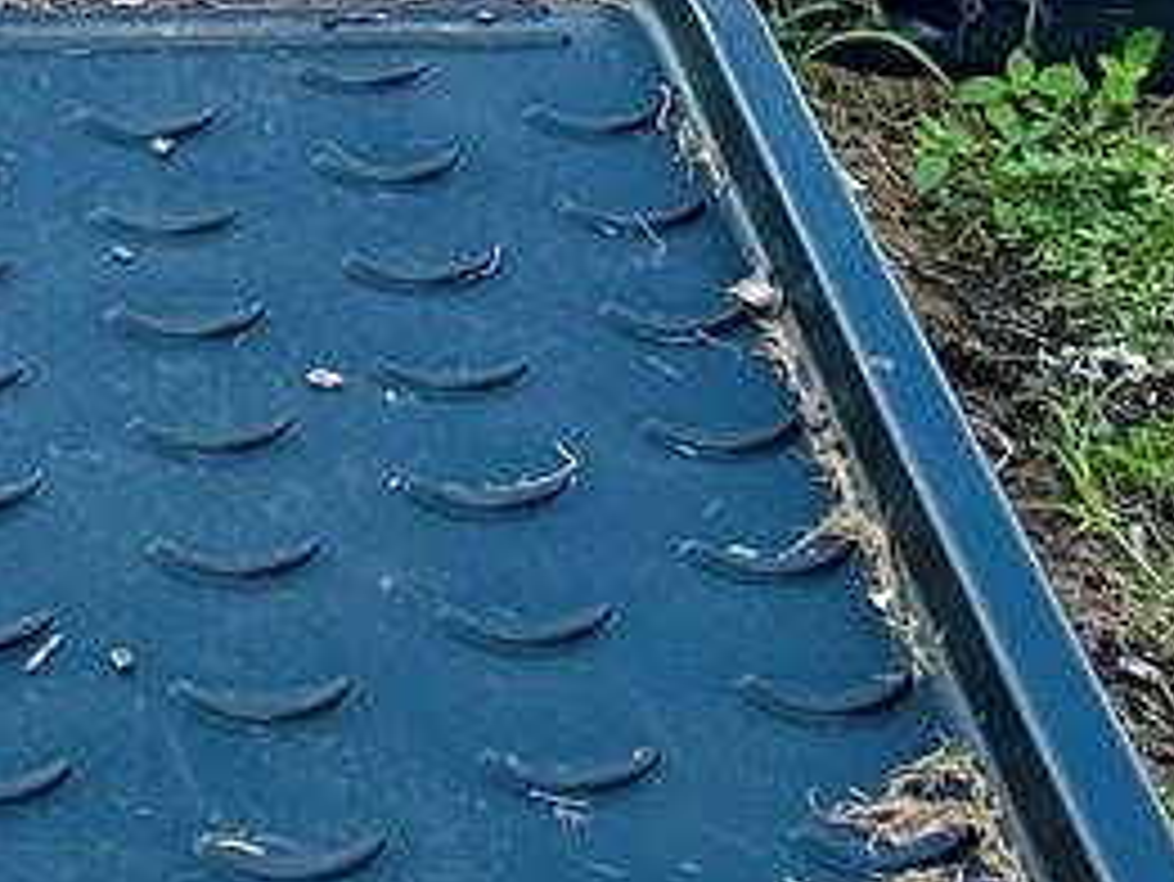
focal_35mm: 147
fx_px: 4988
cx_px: 342
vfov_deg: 9.0
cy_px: -1341
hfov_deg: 13.4
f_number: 1.78
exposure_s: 1/5263
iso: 80
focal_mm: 6.86
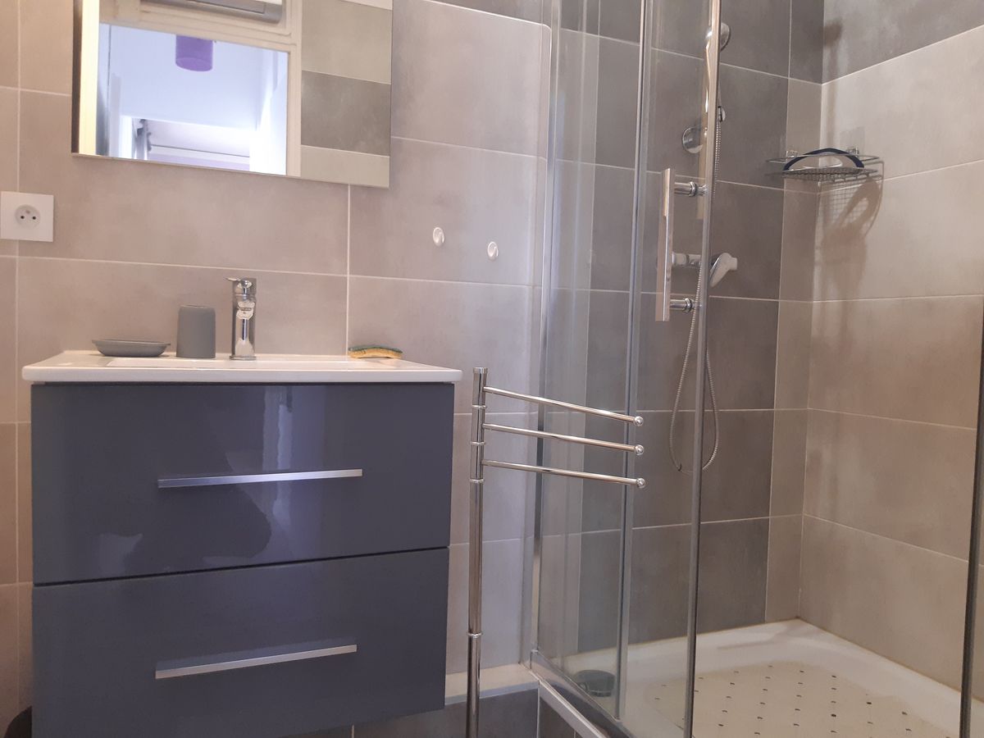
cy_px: 369
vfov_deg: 53.1
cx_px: 492
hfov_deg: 67.3
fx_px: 739
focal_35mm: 26
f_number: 1.7
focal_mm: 3.92
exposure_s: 1/50
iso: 250
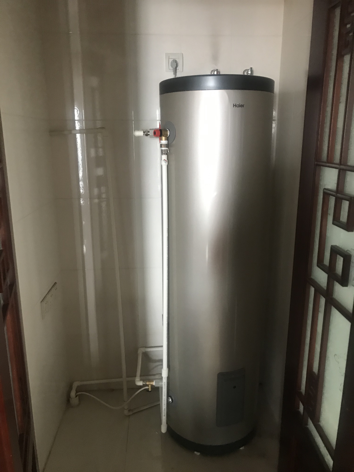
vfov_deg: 63.4
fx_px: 382
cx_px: 177
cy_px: 236
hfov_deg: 49.7
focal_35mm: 28
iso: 100
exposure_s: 1/17
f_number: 1.8
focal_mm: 3.99
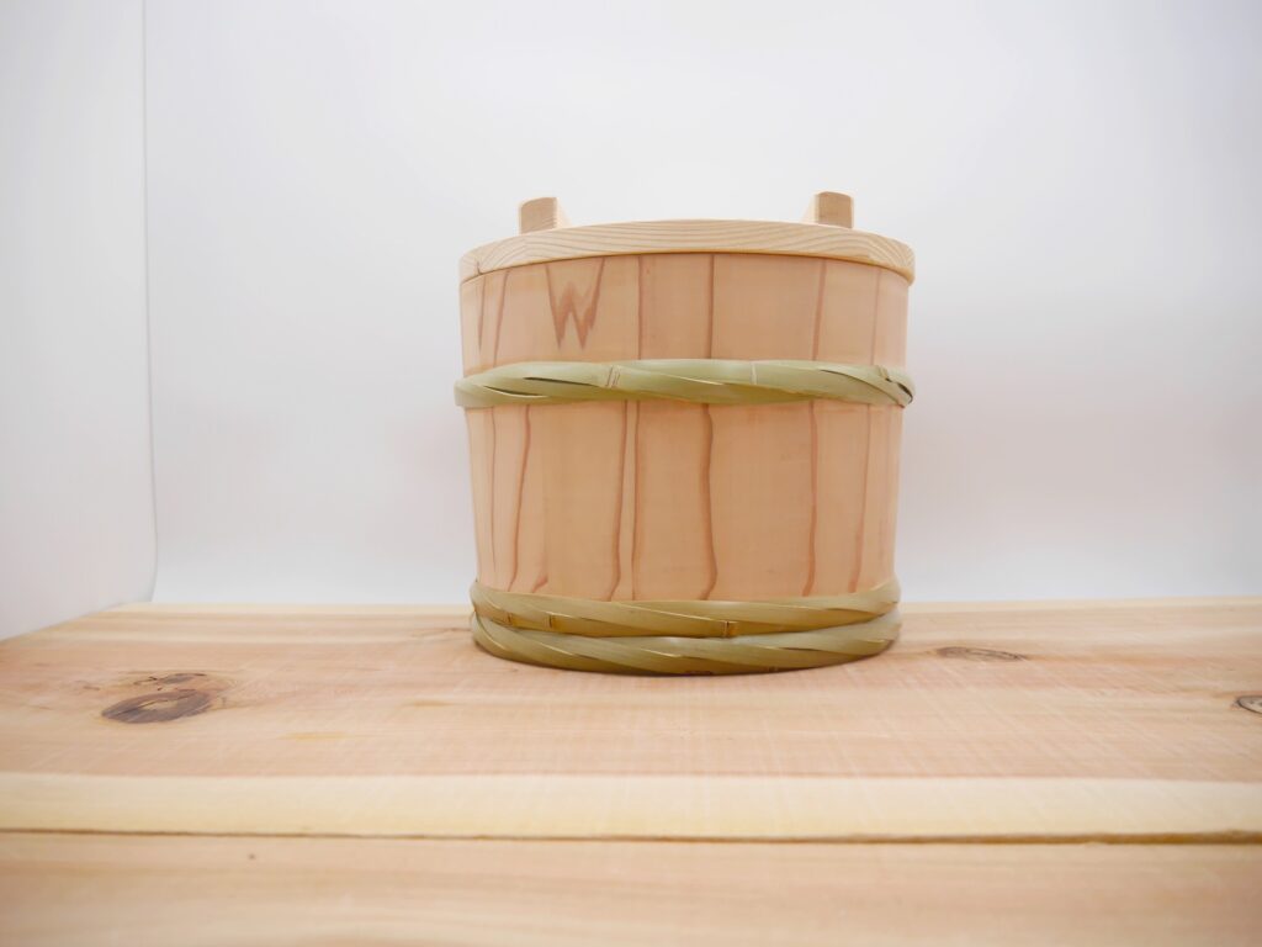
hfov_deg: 63.4
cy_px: 474
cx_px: 631
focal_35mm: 28
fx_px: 1021
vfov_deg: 49.7
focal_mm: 14
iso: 160
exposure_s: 1/160
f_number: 3.5
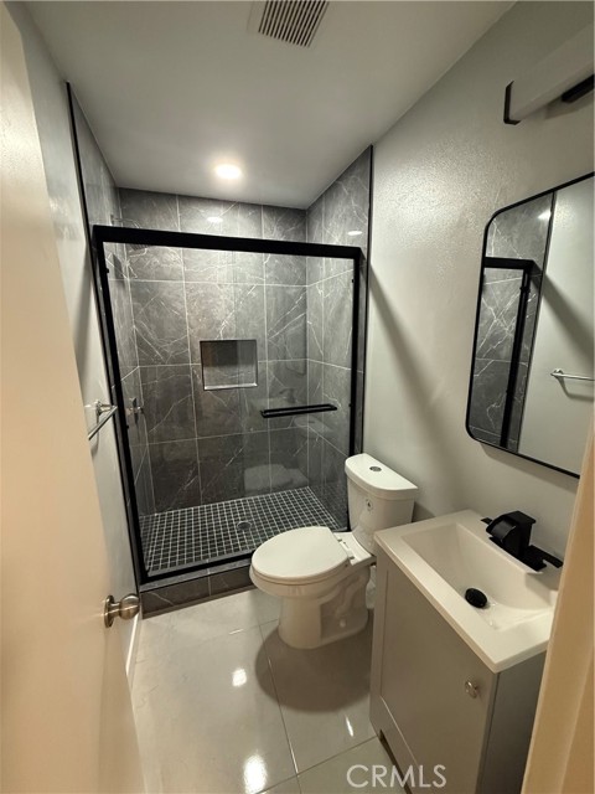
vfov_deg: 102.1
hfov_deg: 85.7
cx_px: 298
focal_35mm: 14
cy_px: 397
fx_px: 321
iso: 640
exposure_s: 1/60
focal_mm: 2.22
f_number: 2.2
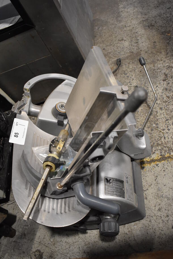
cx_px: 86
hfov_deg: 38.4
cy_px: 130
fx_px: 248
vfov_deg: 55.1
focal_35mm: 34
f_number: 3.8
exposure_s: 1/125
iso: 2200
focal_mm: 23
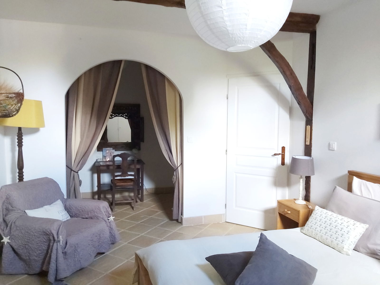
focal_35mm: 26
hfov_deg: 67.3
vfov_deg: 53.1
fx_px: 285
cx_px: 190
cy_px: 142
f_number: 1.7
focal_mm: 3.92
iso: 800
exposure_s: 1/25
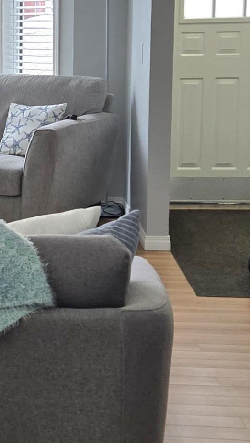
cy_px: 149
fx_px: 977
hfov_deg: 13.6
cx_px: -147
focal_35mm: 83
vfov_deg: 25.5
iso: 100
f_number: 1.8
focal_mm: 5.4
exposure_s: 1/120
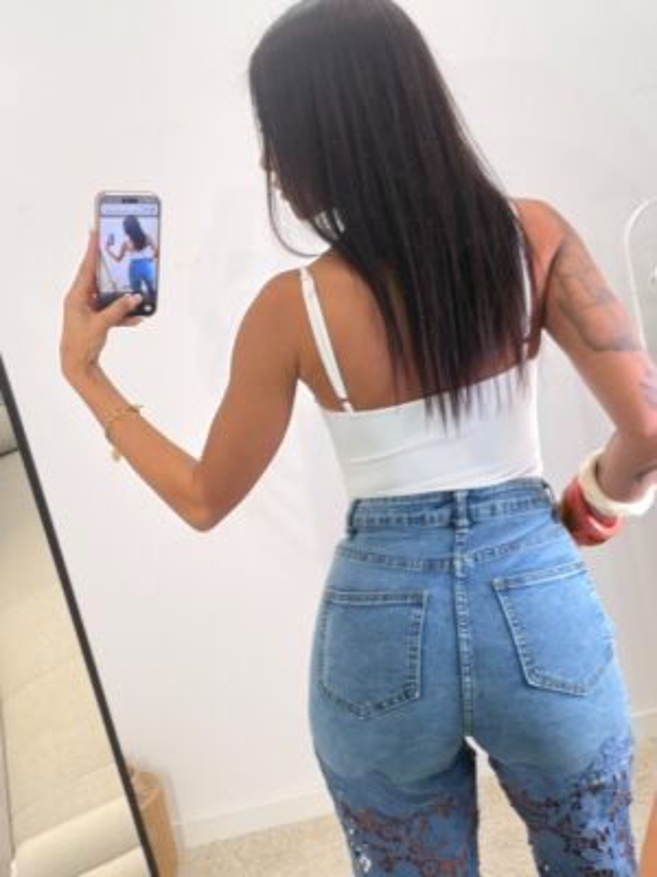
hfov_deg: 46.8
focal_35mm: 30
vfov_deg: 60.0
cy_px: 438
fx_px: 759
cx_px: 328
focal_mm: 2.71
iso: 80
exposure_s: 1/50
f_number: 1.9
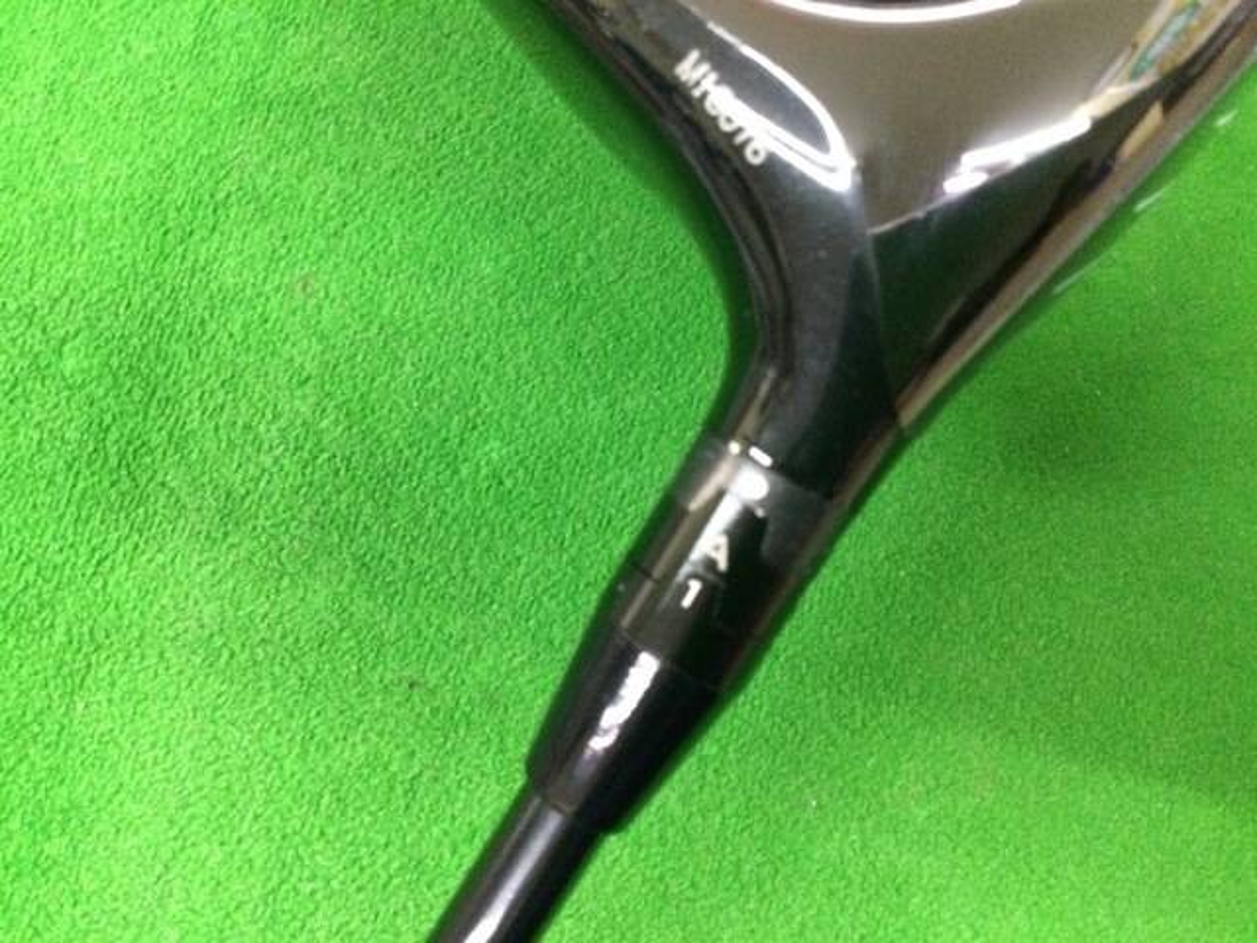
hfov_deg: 58.4
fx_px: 1126
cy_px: 472
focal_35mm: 31
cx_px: 628
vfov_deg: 45.4
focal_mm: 3.3
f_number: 2.4
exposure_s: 1/20
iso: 200
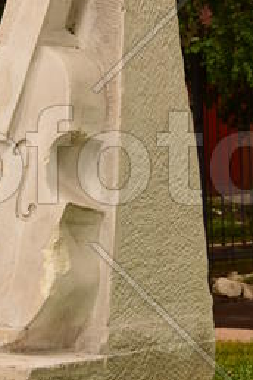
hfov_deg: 10.6
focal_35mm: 128
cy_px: 168
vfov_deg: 16.0
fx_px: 1349
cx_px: 17
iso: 100
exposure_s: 1/125
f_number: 5.6
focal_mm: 38
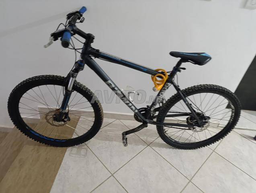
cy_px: 96
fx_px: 170
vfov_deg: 59.0
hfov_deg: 73.8
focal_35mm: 23
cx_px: 128
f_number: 1.6
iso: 3200
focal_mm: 6.14
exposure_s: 1/24
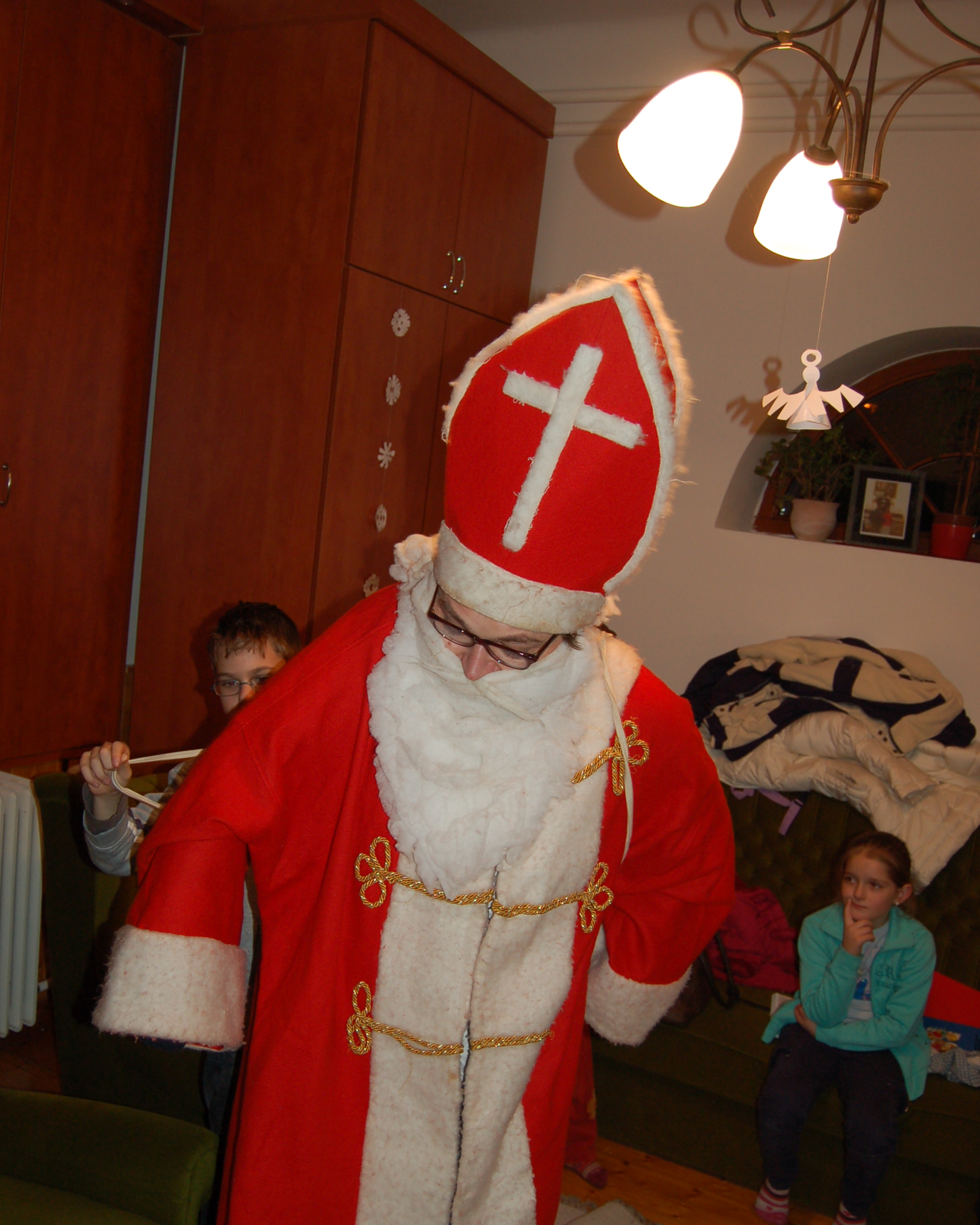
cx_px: 450
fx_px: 1233
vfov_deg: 52.7
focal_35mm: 34
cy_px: 686
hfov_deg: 43.3
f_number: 3.5
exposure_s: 1/60
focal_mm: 18
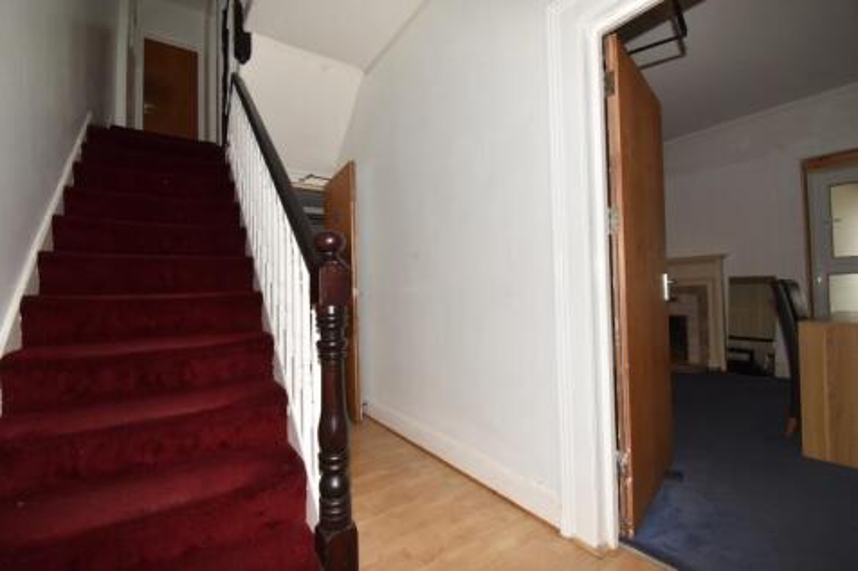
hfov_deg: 100.4
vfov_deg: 77.3
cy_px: 286
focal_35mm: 15
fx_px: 357
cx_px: 429
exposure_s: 1/60
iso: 640
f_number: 13
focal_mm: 10
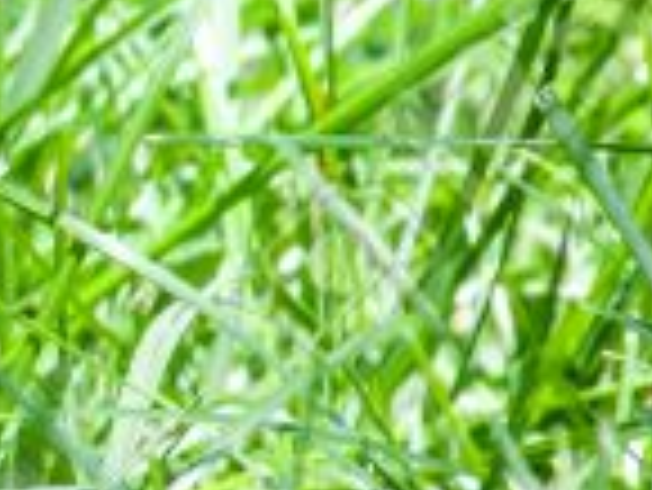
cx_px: -1947
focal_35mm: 1723
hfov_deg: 1.1
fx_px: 32480
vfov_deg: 0.9
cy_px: -115
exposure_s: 1/160
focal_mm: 200
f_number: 5
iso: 200
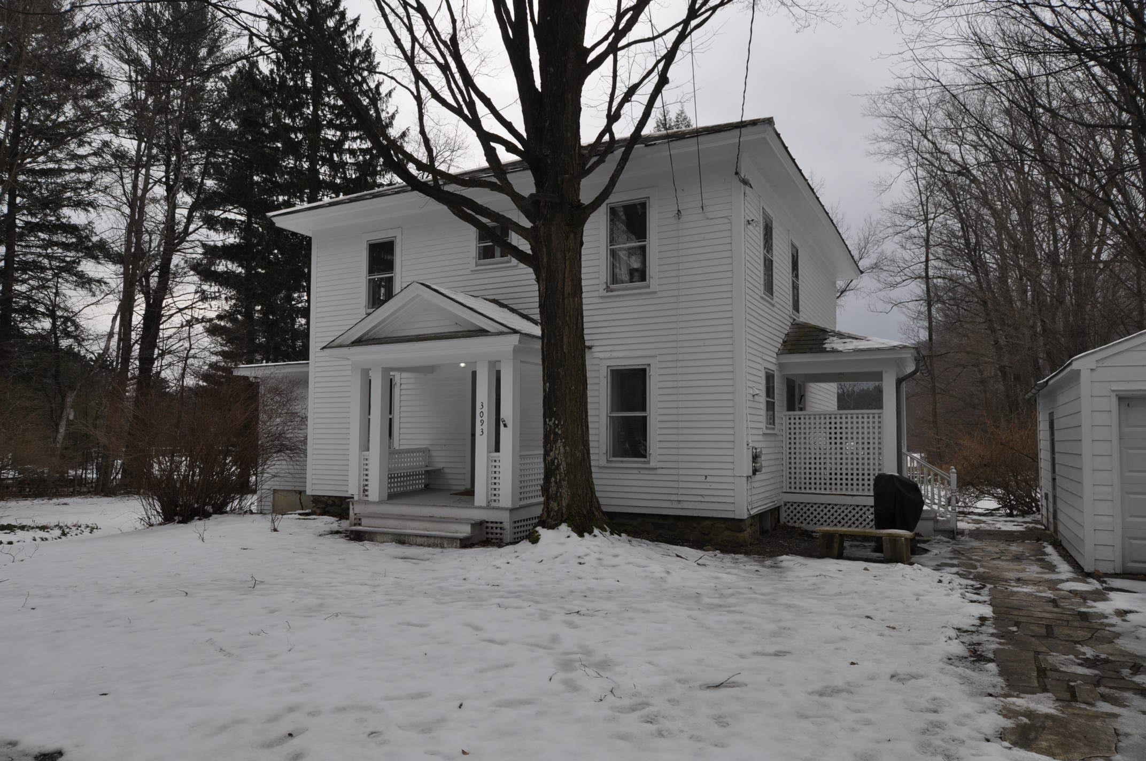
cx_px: 573
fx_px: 715
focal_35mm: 22
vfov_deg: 56.0
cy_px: 380
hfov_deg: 77.4
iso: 200
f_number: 8
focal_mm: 15
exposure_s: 1/250
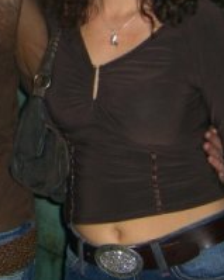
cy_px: -14
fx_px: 929
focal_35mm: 112
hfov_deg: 13.4
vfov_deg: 16.7
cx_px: -38
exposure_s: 1/60
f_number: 2.8
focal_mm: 7.9
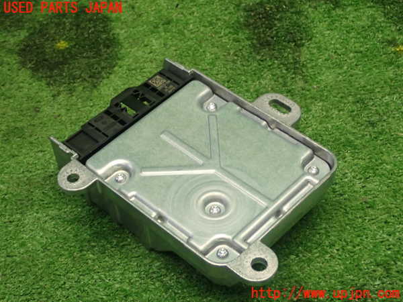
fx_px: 780
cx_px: 202
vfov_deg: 21.9
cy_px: 151
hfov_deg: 29.0
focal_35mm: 67
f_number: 3.8
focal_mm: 11.88
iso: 500
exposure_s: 1/60
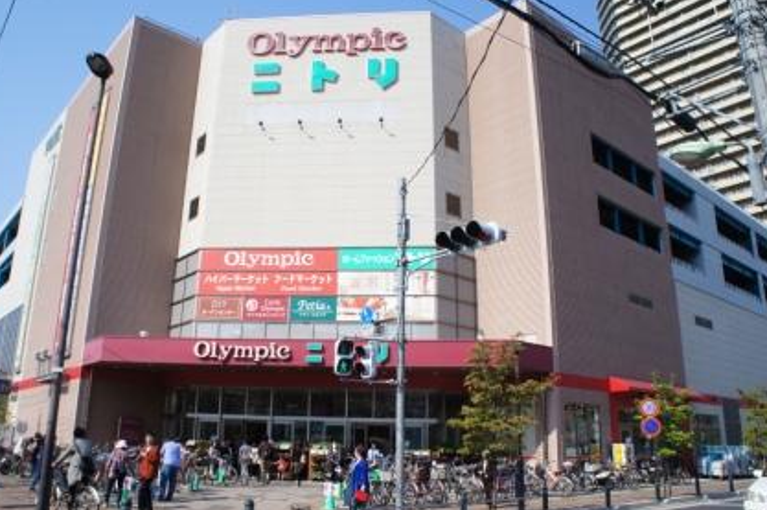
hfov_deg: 63.6
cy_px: 262
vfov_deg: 44.9
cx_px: 357
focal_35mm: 29
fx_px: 617
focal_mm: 18
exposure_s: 1/200
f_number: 13
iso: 200
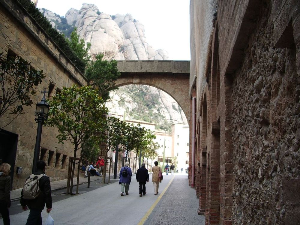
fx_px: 303
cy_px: 112
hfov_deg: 52.6
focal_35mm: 35
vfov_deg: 40.7
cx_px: 150
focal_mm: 5.8
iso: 50
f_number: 2.6
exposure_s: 1/100
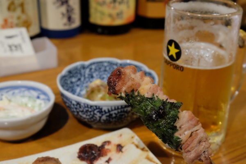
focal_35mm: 51
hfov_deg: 38.9
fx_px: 348
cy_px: 82
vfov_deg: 26.5
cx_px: 123
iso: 6400
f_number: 7.1
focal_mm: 34.3
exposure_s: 1/28
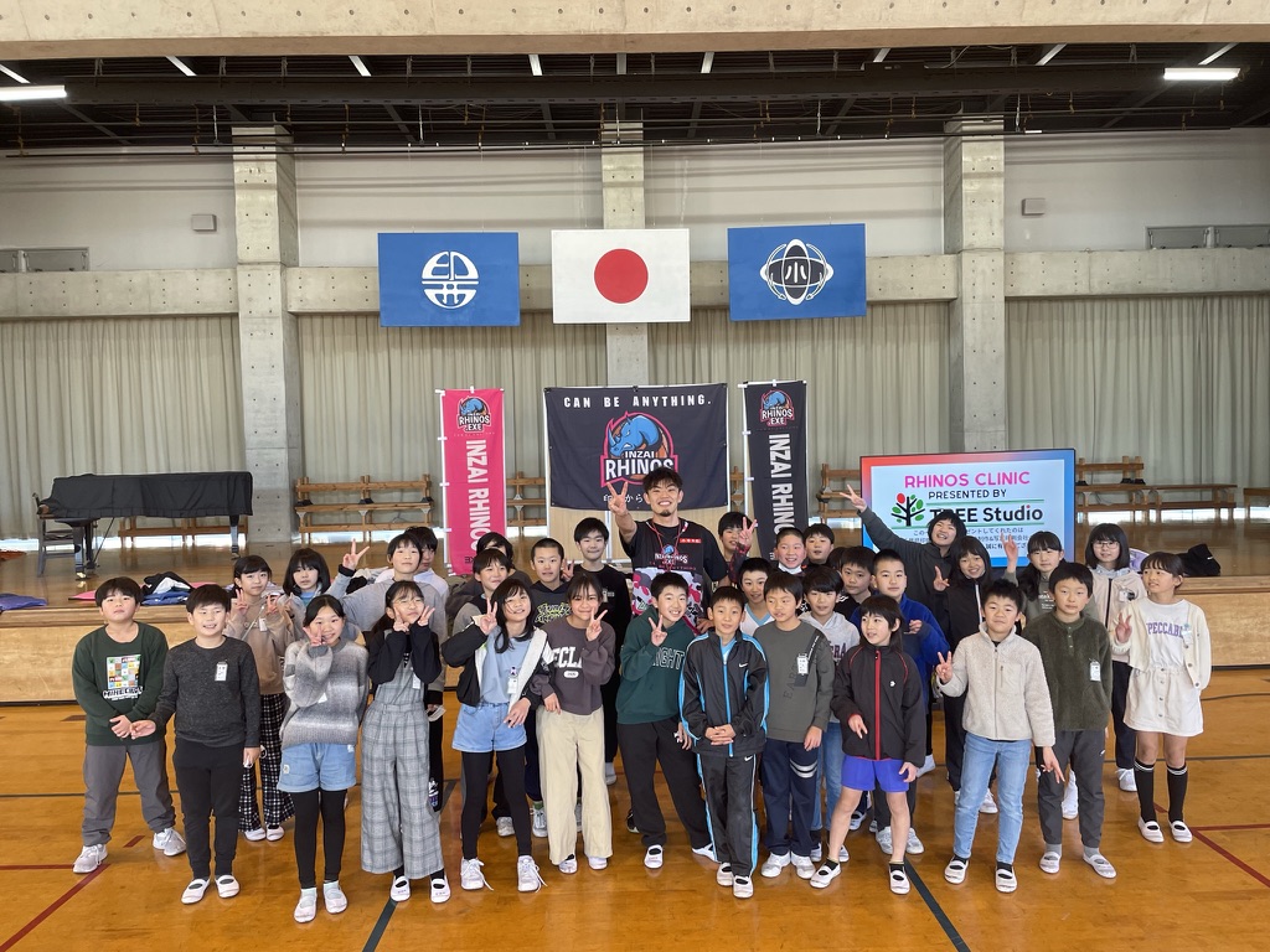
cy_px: 476
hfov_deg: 67.3
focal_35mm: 26
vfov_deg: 53.1
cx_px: 635
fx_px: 954
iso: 100
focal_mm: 4.2
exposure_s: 1/100
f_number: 1.6
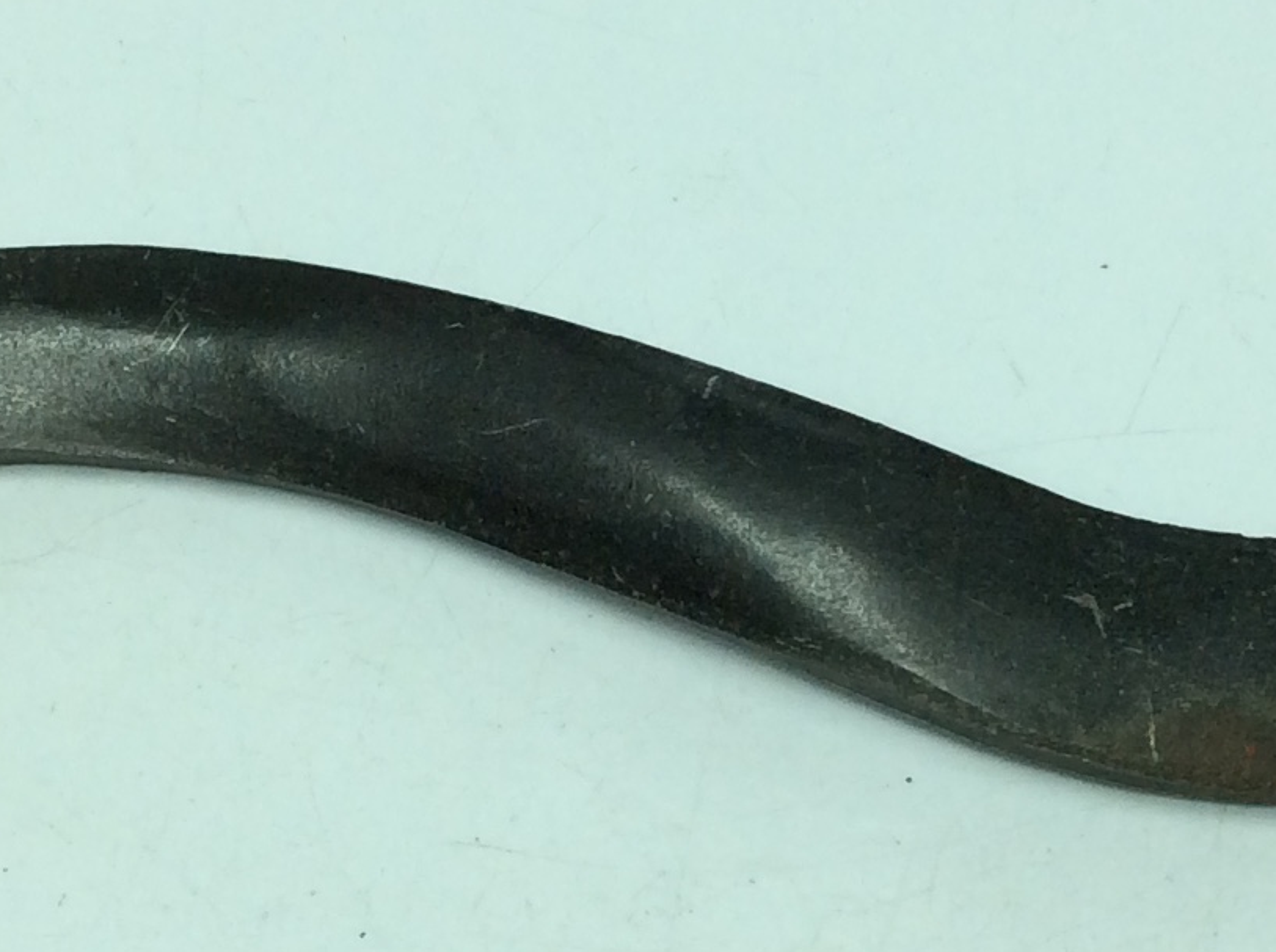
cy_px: 307
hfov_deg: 19.3
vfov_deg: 14.4
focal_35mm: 102
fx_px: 3754
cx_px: 639
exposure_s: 1/665
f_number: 2.4
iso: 32
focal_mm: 3.3
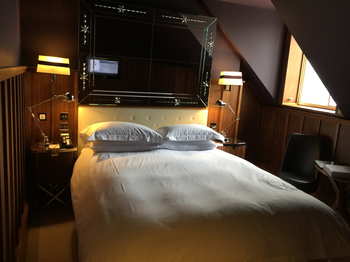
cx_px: 175
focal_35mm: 29
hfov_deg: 61.7
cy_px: 131
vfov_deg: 48.2
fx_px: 293
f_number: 2.2
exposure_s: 1/17
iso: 50
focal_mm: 4.15
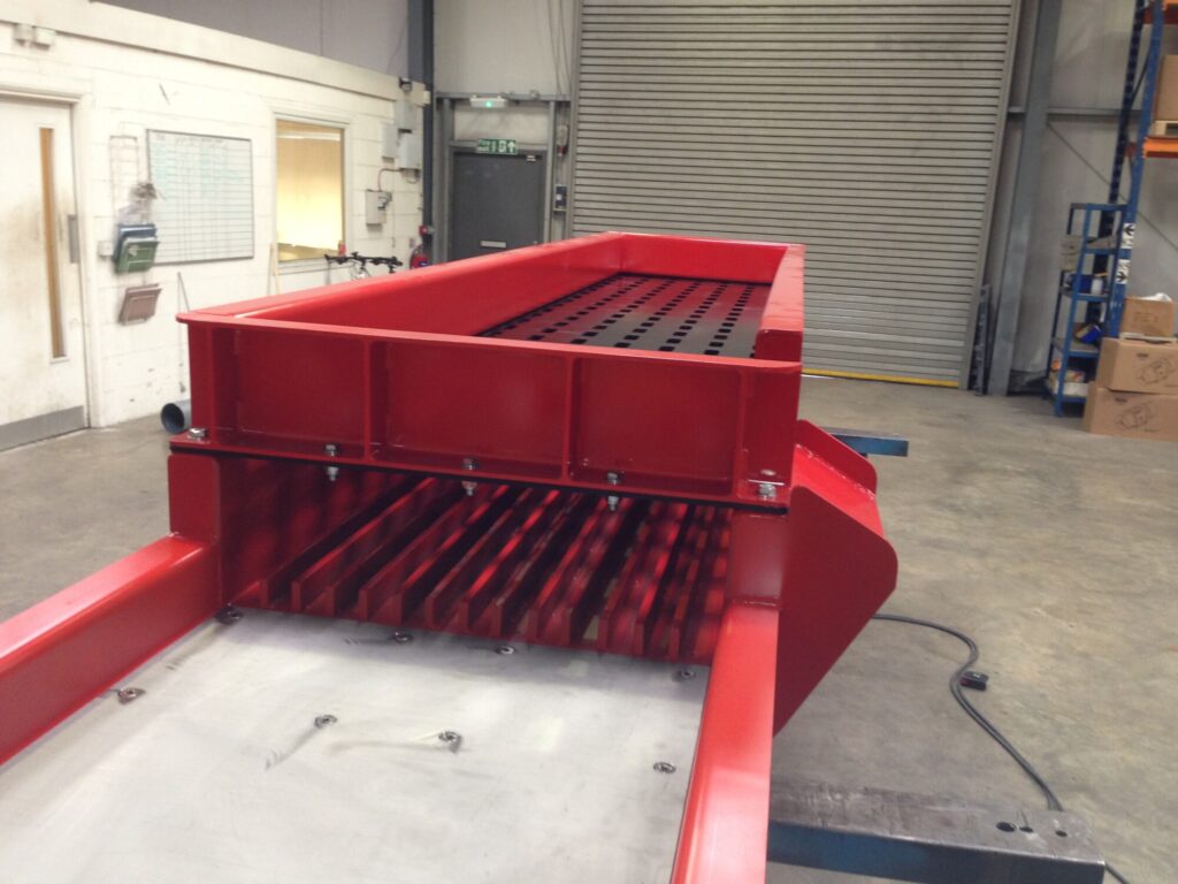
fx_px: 1123
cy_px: 442
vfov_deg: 42.9
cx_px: 589
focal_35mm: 33
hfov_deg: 55.4
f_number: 2.4
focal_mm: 4.13
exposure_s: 1/20
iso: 100
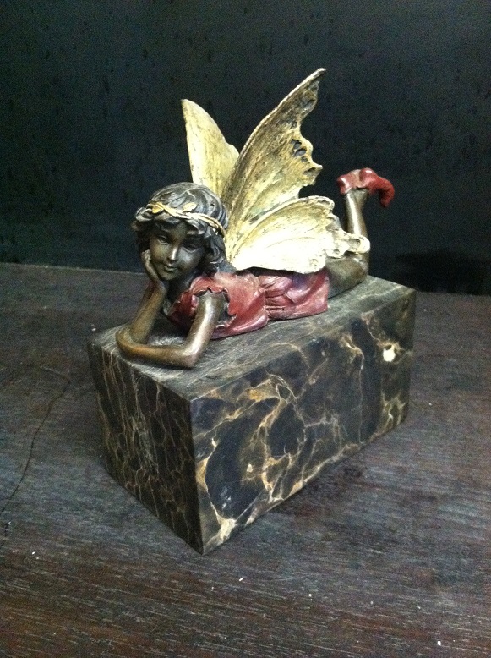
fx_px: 664
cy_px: 329
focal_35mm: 35
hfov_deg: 40.6
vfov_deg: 52.7
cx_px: 246
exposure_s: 1/17
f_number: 2.8
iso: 1000
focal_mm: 3.85
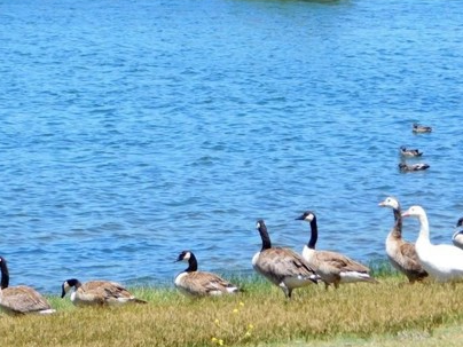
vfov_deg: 4.6
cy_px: 118
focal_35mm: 320
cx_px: 211
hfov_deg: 6.2
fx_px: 4280
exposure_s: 1/640
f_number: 5.4
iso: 125
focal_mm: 35.9
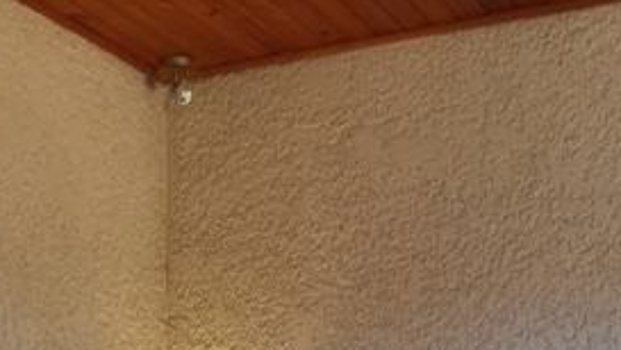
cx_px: 118
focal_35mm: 74
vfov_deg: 13.9
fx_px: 1219
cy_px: 689
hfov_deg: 27.9
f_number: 2.2
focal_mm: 4.15
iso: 50
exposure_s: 1/33
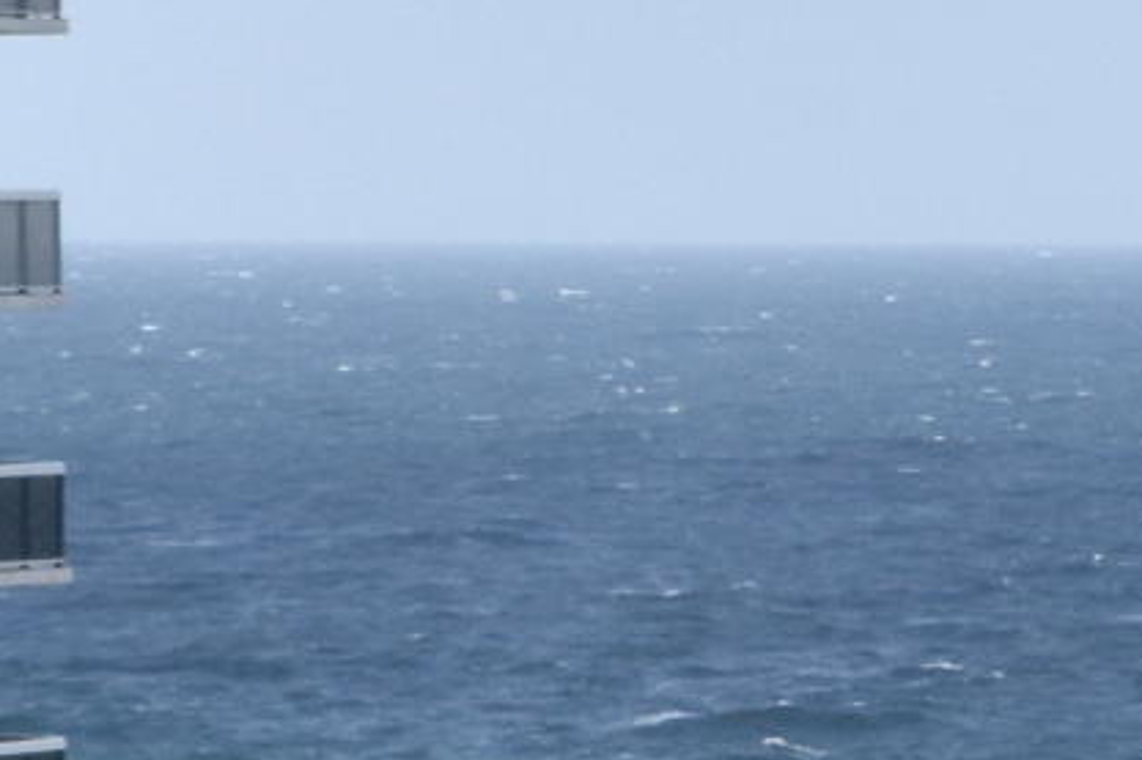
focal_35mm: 595
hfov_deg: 3.4
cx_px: 2841
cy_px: 1336
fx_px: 18854
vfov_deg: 2.3
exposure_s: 1/500
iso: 320
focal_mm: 55
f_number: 11
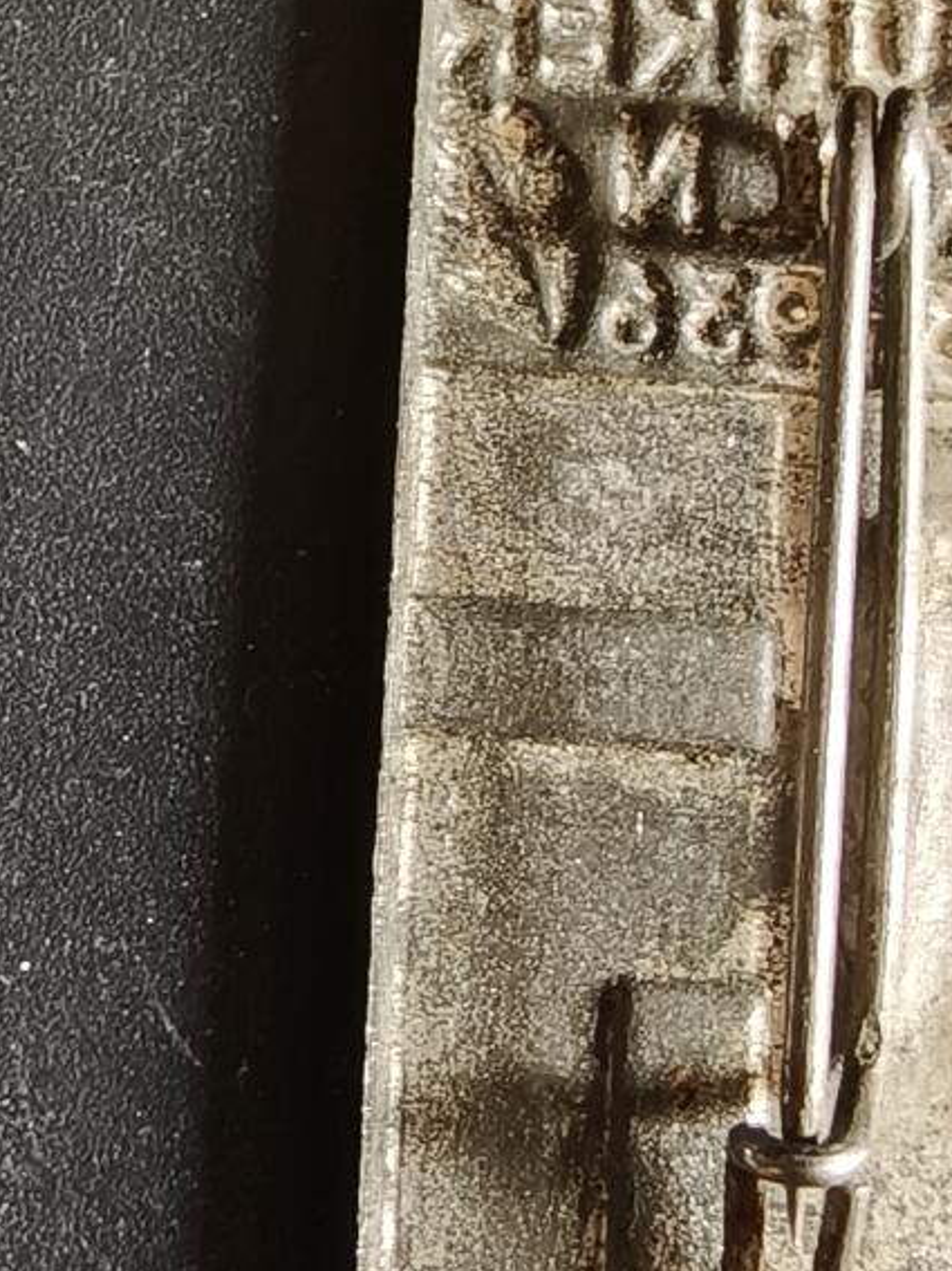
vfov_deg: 25.7
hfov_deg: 19.6
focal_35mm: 73
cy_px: 1181
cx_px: 927
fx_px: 2678
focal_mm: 2.32
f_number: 2
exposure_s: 1/22.4
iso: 2000
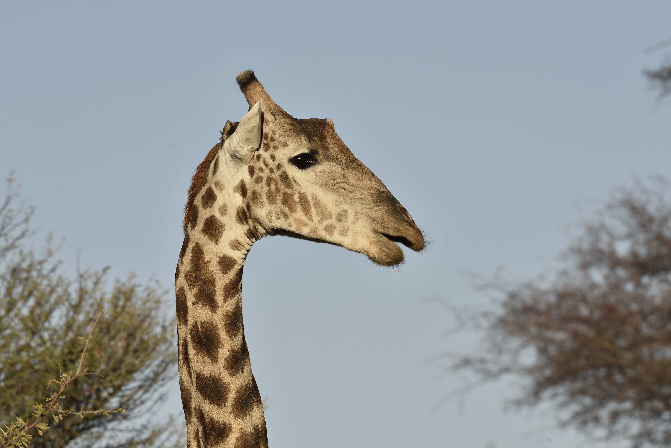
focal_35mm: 440
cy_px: 224
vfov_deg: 3.1
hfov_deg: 4.7
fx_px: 8202
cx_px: 336
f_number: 10
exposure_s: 1/800
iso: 320
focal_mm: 440
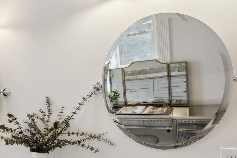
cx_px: -99
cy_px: 119
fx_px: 290
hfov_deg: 30.4
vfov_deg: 30.0
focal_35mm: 44
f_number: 7.1
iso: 100
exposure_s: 1/40
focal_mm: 15
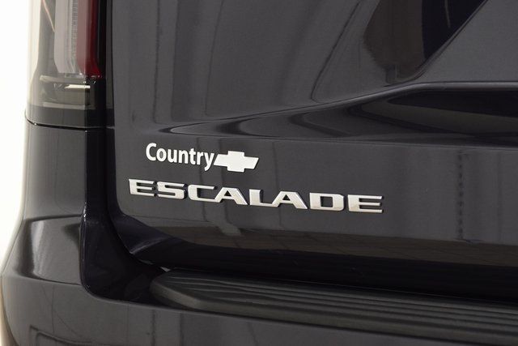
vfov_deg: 13.0
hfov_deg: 19.5
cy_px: 173
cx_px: 259
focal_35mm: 105
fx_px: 1511
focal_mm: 70
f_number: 5
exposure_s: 1/30
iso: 1600
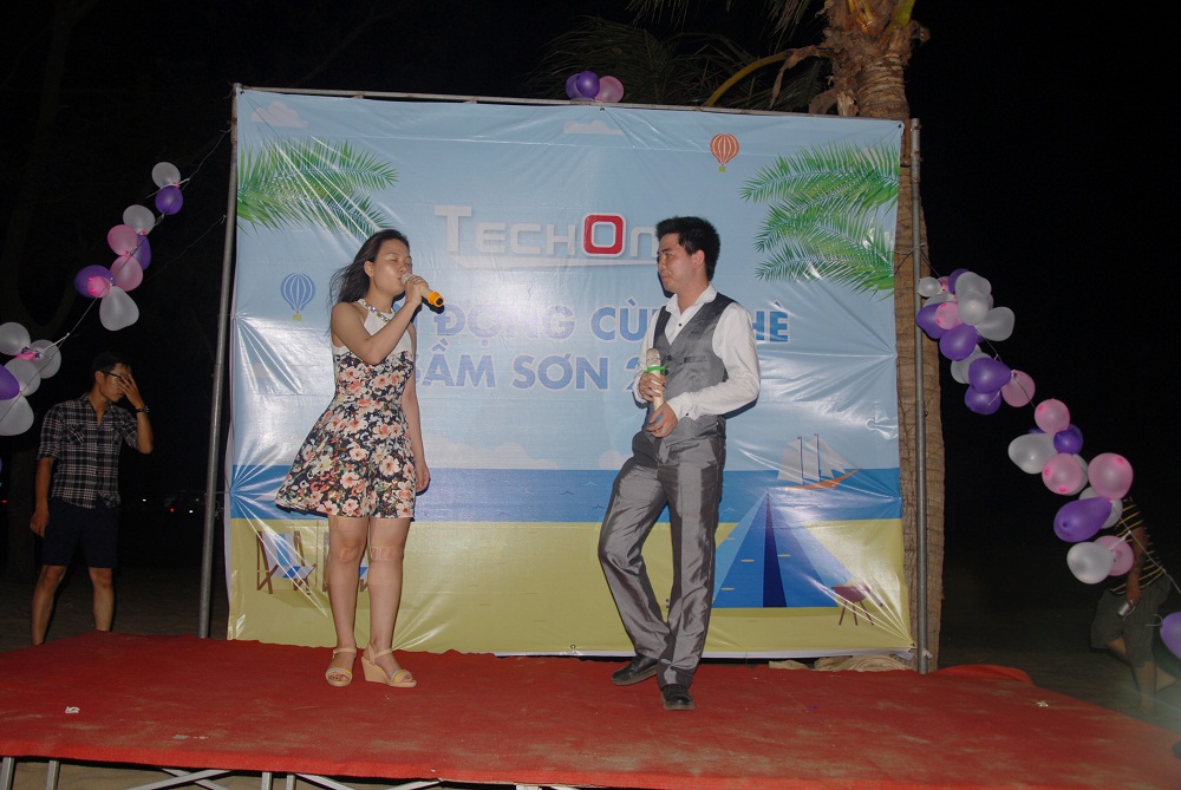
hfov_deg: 59.4
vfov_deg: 41.8
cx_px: 590
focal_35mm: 32
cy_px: 395
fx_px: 1034
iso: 100
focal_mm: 21
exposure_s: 1/60
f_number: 3.8
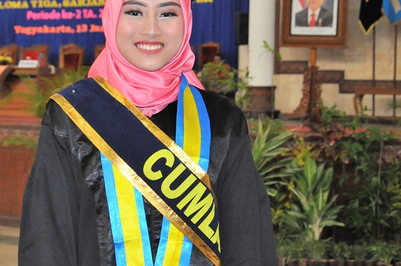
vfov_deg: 19.6
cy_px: 109
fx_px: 767
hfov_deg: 29.2
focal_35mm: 69
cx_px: 159
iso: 1600
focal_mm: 28
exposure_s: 1/60
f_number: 5
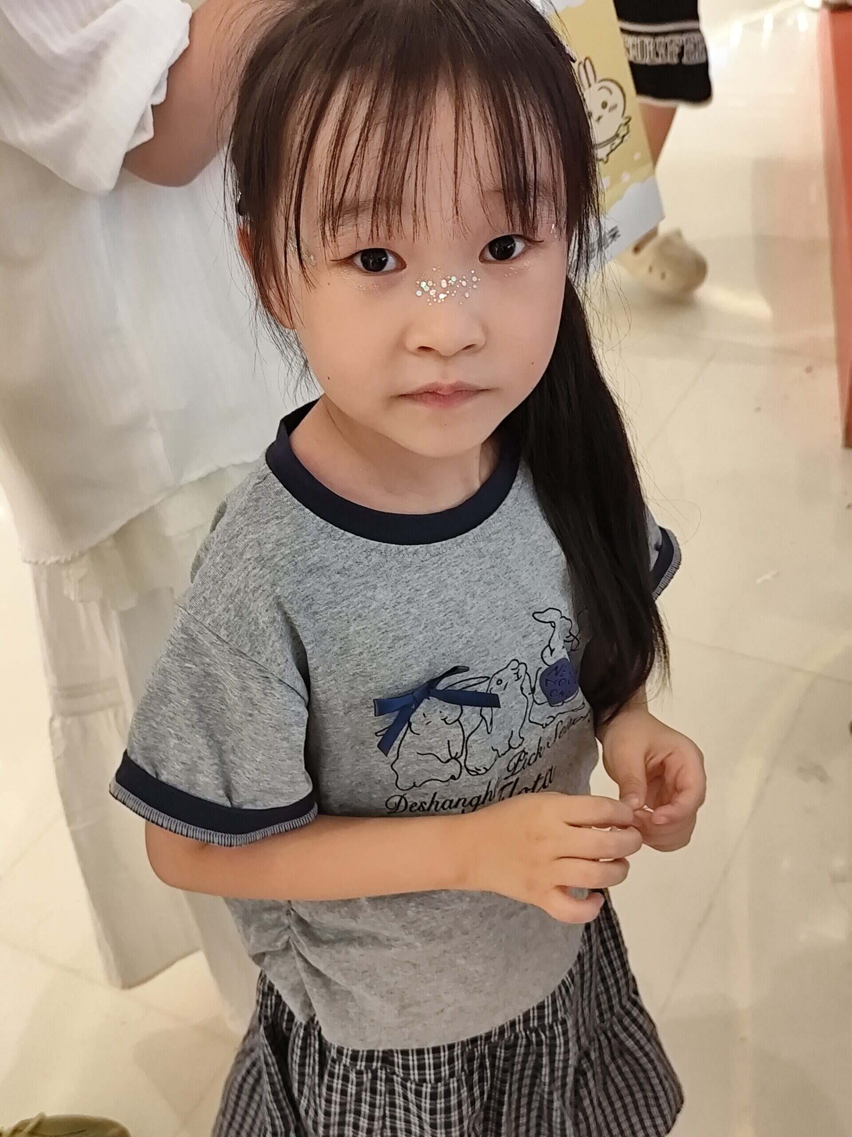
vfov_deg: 44.8
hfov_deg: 34.3
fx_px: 1378
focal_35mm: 42
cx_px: 426
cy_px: 568
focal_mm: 6.14
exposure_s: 1/100
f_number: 1.65
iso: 640
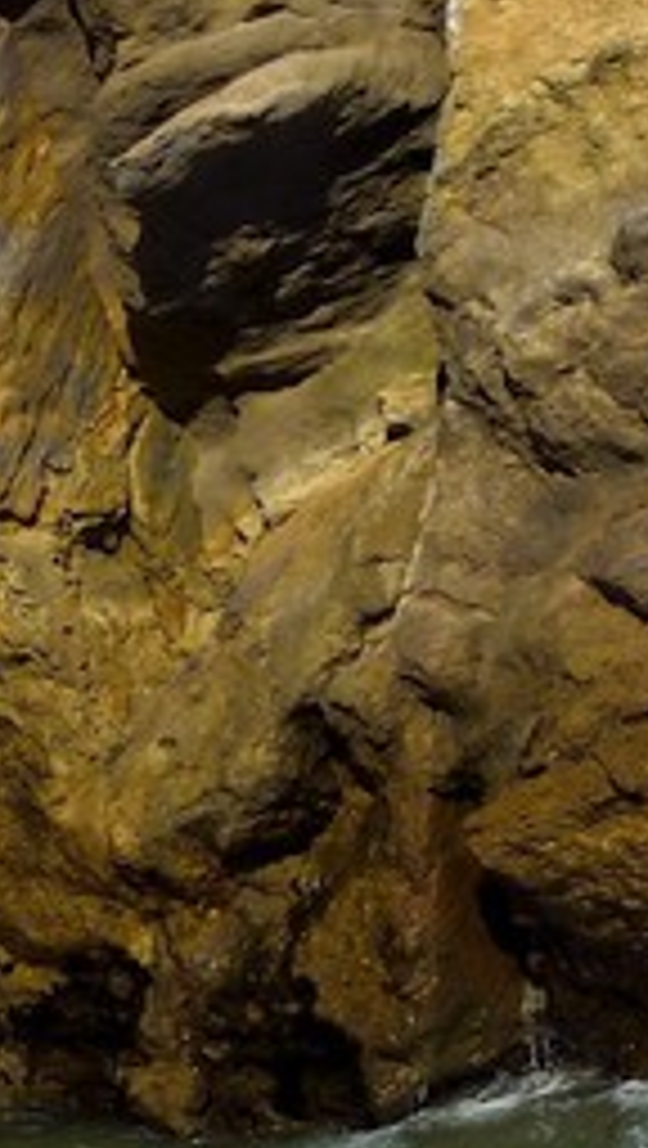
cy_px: -518
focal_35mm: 210
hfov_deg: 5.2
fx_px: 6396
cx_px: 2516
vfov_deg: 10.0
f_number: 18
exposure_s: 1/250
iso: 200
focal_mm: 32
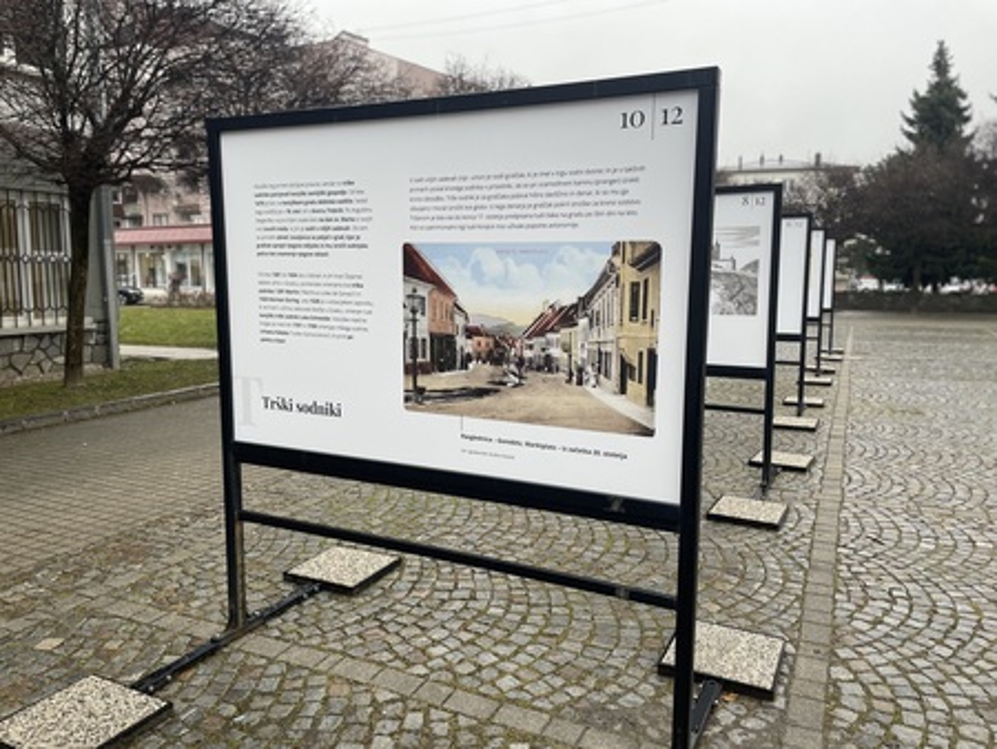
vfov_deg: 53.1
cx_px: 498
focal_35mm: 26
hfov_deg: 67.3
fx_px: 749
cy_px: 374
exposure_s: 1/162
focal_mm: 4.2
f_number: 1.6
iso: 32
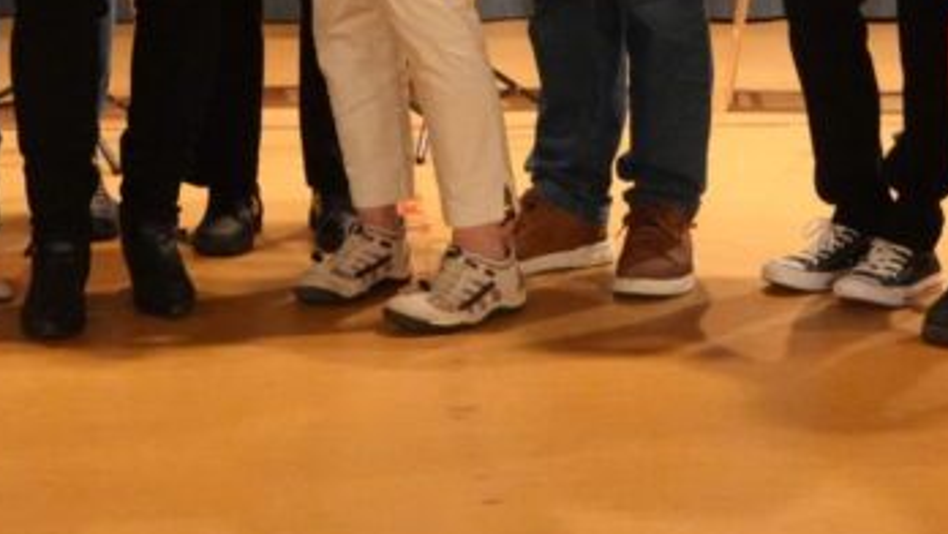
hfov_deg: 20.5
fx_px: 2615
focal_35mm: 104
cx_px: 351
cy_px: -253
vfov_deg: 11.2
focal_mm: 24
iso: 6400
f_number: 4
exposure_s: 1/100
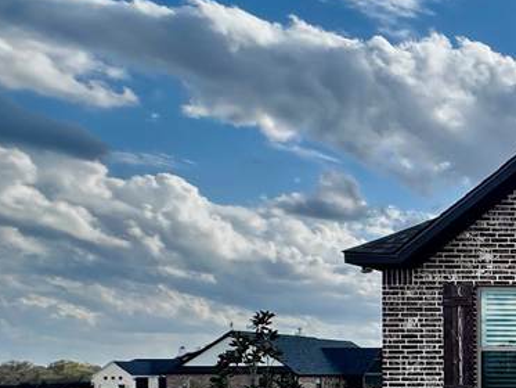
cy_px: 385
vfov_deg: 28.5
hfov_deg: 24.1
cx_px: 876
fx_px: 716
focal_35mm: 48
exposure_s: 1/858
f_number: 2.2
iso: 40
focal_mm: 2.22
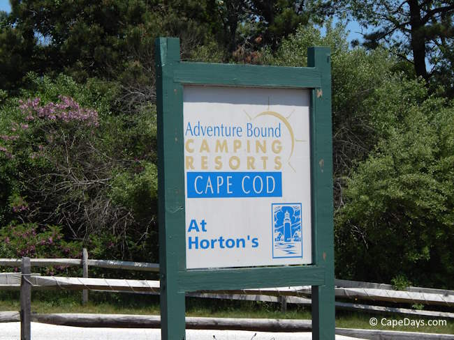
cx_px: 227
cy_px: 170
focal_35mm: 115
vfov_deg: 12.9
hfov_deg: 17.1
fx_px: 1509
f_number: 4.6
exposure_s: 1/1250
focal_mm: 20.5
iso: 125
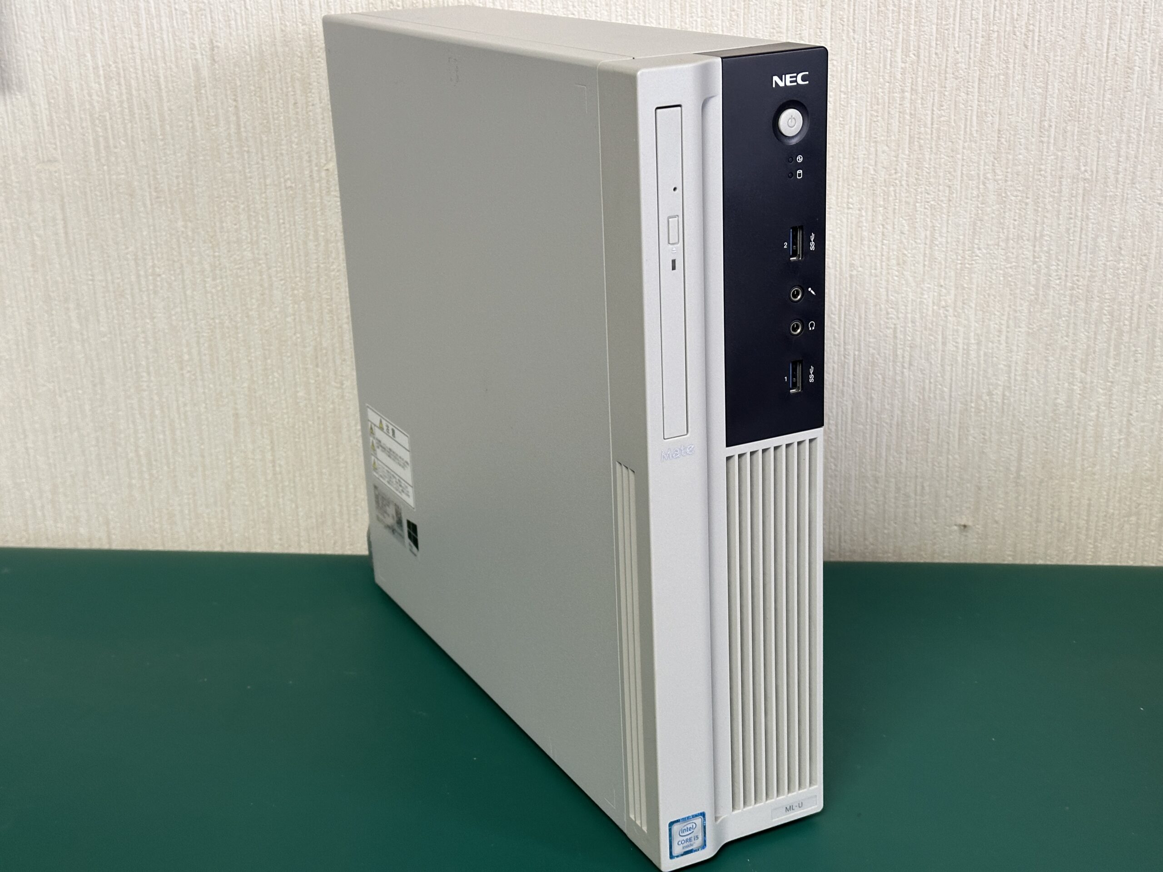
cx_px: 582
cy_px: 436
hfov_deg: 39.7
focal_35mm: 48
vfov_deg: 30.3
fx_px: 1613
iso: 200
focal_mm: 6.86
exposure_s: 1/50
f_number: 1.78
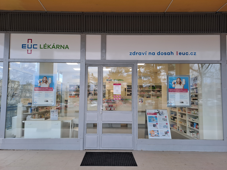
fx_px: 164
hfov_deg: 69.4
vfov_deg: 54.9
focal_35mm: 25
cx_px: 114
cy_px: 85
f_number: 1.8
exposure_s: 1/60
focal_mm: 4.65
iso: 50
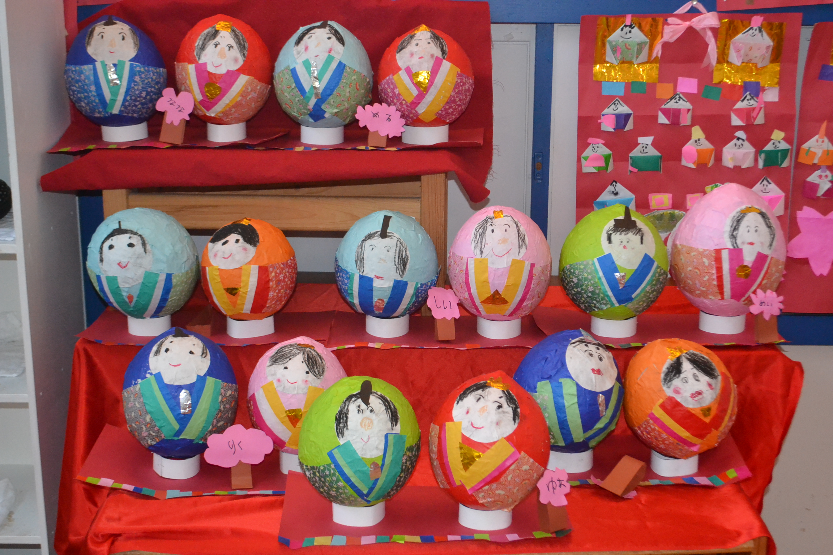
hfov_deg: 36.9
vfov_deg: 25.1
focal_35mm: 54
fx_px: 1249
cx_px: 416
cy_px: 278
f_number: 5
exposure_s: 1/60
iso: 3200
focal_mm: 36
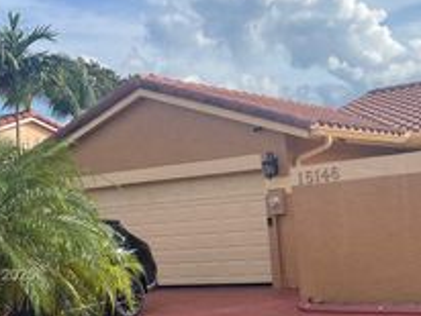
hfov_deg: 29.8
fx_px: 767
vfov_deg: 22.8
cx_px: 347
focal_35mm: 63
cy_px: 276
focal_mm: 4.2
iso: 32
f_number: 1.6
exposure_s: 1/2618
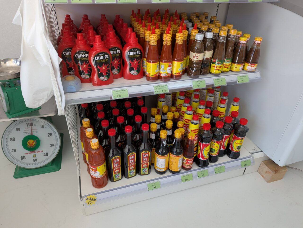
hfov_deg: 71.5
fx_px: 210
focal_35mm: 24
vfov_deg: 56.9
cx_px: 152
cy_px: 114
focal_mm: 6.81
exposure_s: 1/277
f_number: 1.85
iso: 46
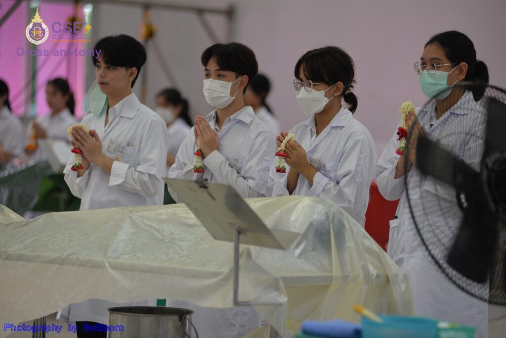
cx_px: 253
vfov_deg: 8.9
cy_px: 169
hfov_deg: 13.2
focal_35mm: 155
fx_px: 2180
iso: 900
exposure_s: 1/500
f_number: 2.8
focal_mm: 155
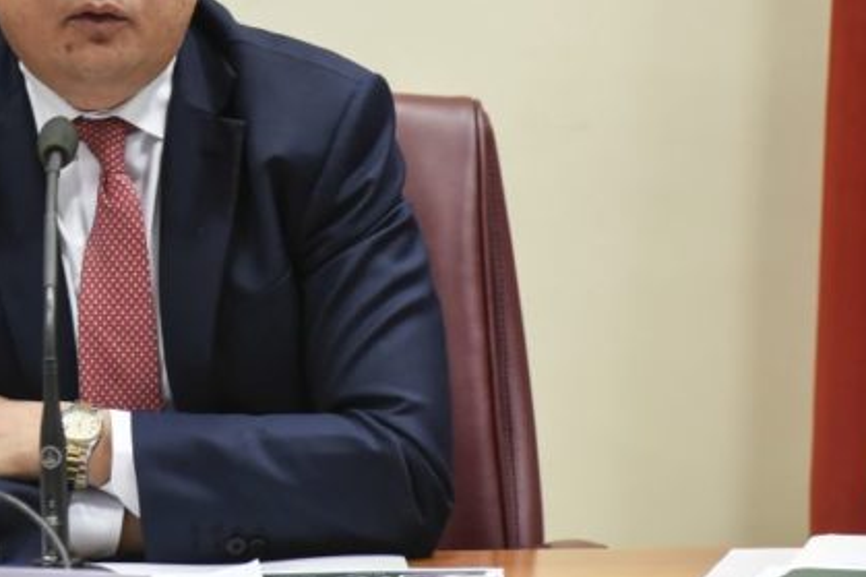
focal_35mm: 367
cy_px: 128
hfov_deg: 5.6
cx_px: 91
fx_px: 8824
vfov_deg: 3.7
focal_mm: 200
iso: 3200
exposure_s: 1/80
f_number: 5.6
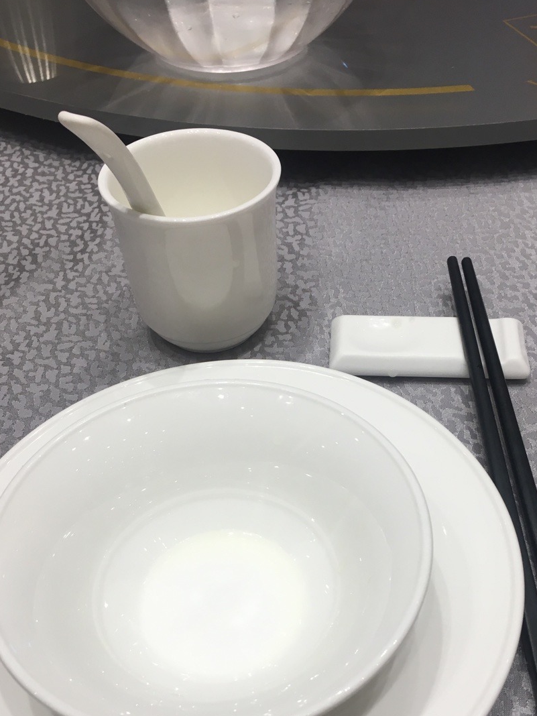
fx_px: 786
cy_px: 459
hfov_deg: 37.7
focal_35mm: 38
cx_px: 294
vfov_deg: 48.4
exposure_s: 1/33
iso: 25
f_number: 2.2
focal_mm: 4.15
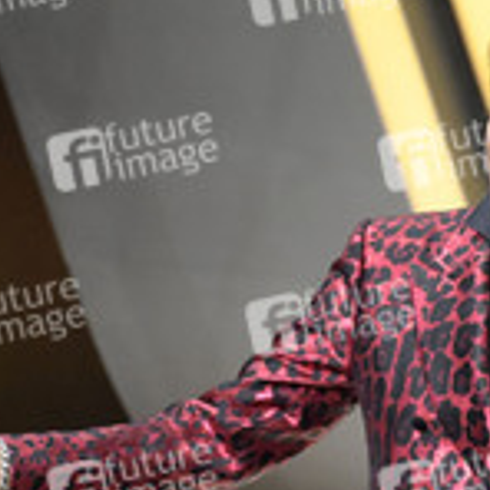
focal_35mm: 1290
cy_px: 401
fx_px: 20659
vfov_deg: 1.4
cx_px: 376
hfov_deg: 1.4
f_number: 5.6
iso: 10000
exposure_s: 1/500
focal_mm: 500
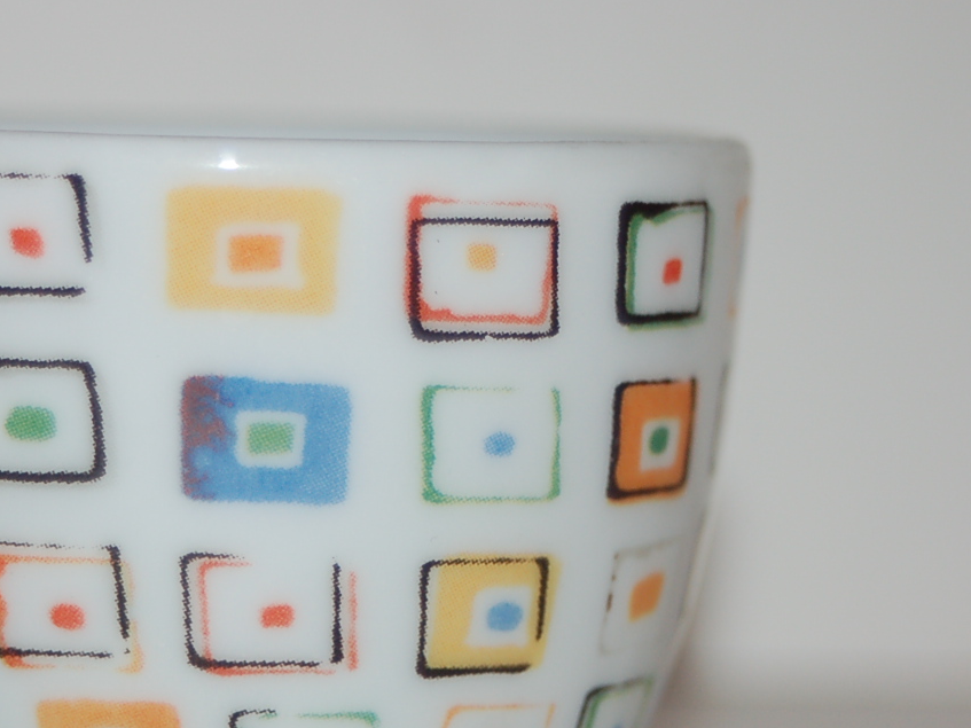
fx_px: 5381
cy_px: 551
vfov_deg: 7.7
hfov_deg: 10.3
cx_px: 273
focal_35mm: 192
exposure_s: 1/60
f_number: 5.6
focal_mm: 75
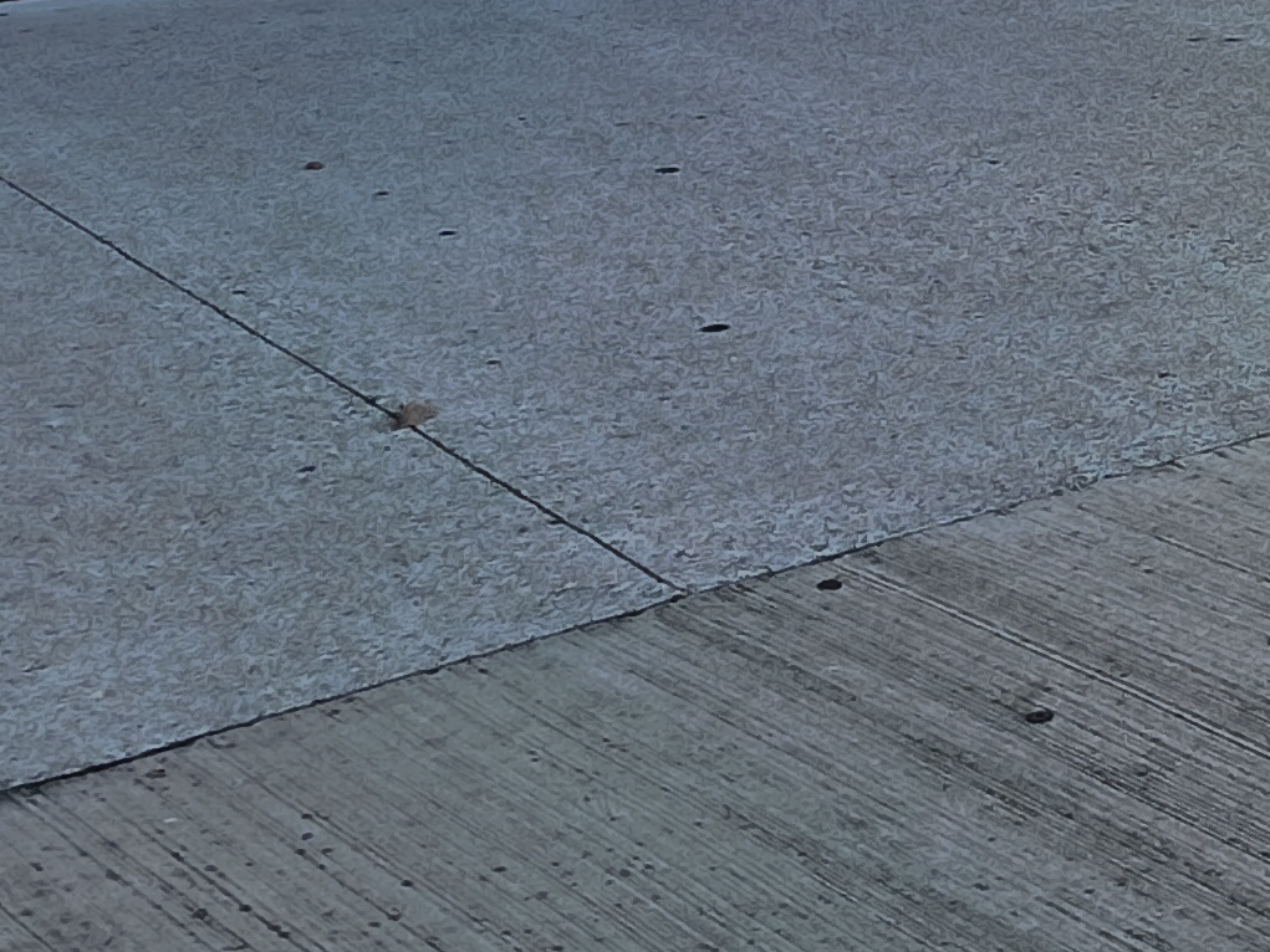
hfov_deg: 17.7
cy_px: -282
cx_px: 2120
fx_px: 3449
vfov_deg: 15.0
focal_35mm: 94
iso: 100
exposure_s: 1/398
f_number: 1.75
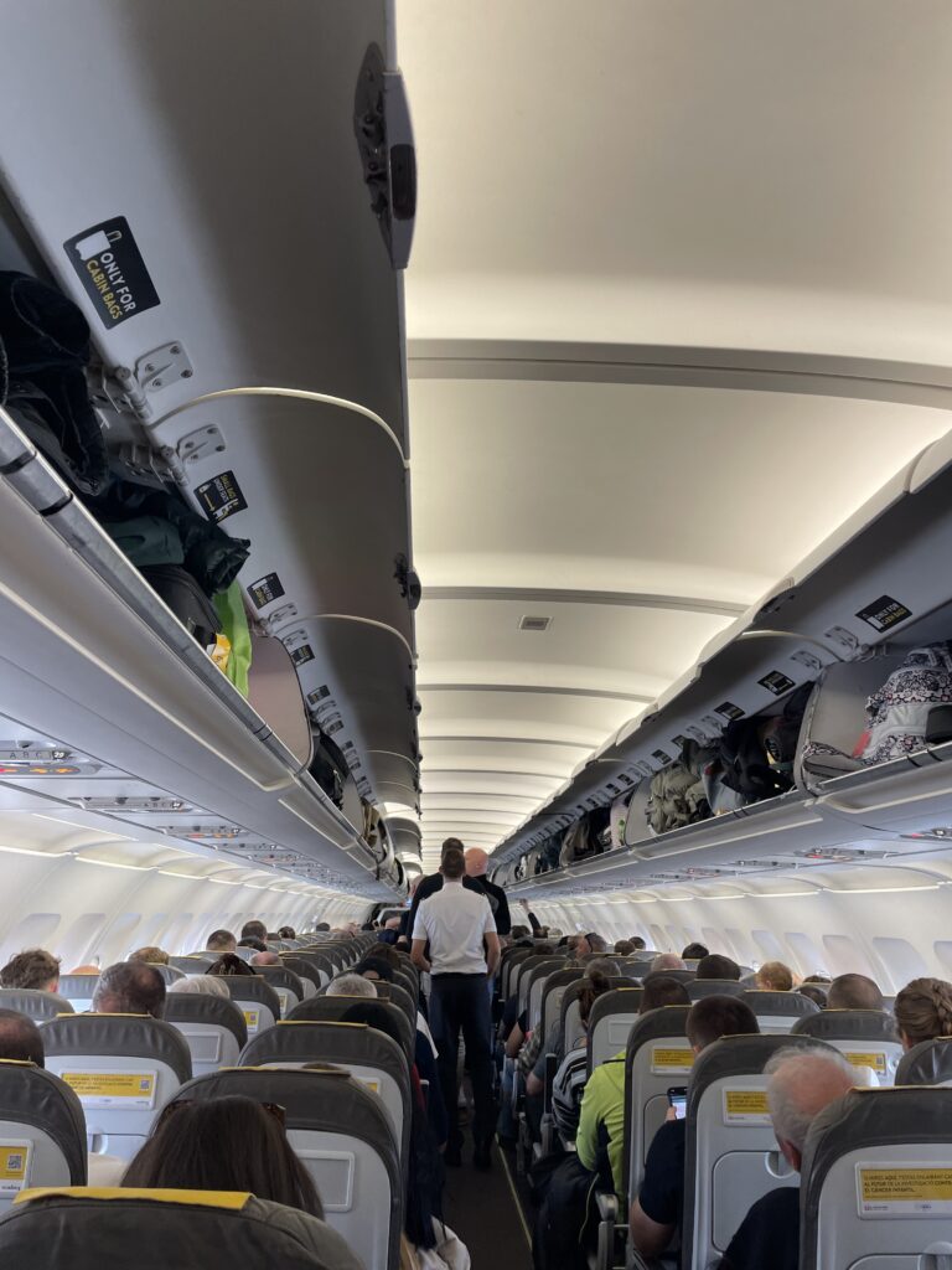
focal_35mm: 26
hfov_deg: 53.1
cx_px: 476
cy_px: 635
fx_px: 953
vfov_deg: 67.3
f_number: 1.6
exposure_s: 1/99
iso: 80
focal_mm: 4.2
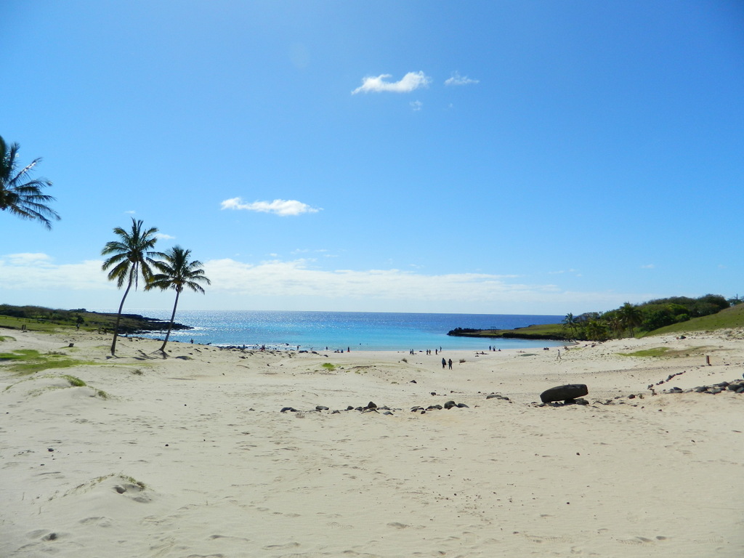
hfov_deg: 69.4
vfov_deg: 54.9
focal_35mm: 25
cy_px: 279
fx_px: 537
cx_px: 372
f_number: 8.7
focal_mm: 4.5
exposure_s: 1/320
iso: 80
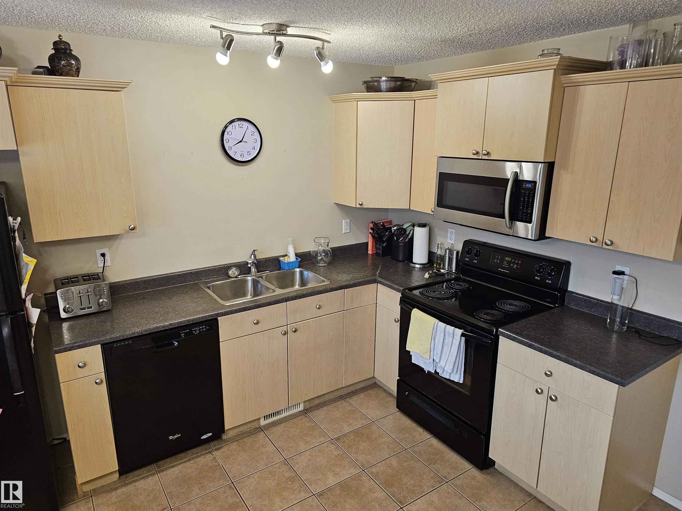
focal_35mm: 23
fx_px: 453
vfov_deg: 58.9
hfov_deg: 73.9
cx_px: 341
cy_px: 256
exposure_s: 1/120
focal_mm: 6.3
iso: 320
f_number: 1.7
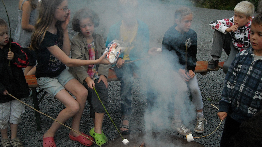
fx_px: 278
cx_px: 126
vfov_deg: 29.7
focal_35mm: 40
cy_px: 63
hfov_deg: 50.5
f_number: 2.8
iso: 270
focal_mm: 5.7
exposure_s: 1/250
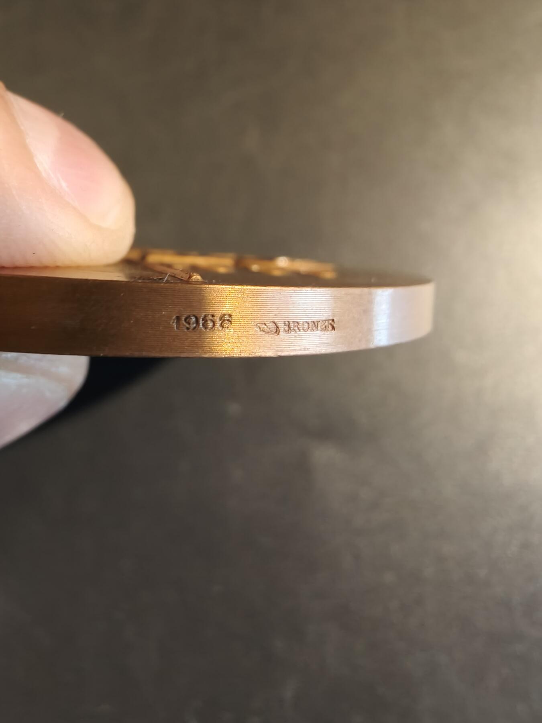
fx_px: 480
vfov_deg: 73.9
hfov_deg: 58.9
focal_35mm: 23
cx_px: 271
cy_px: 362
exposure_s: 1/50
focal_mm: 2.32
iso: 640
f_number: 2
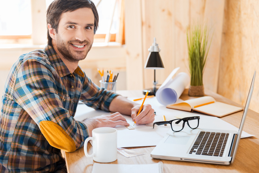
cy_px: 86
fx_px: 446
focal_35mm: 62
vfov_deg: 21.9
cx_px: 130
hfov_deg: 32.4
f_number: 3.2
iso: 250
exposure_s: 1/80
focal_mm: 62
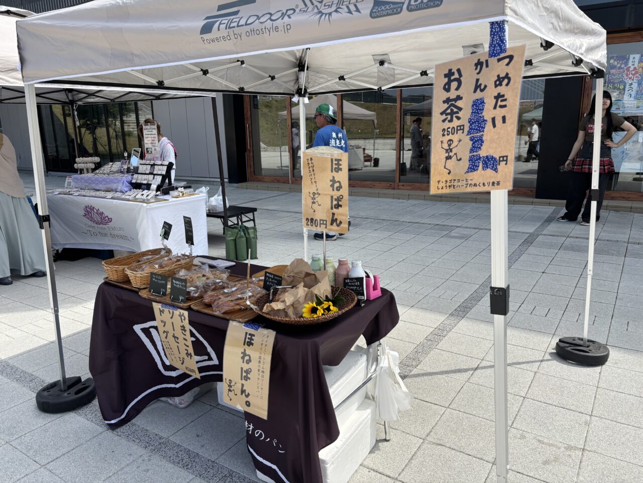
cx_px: 322
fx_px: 483
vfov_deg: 53.1
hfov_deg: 67.3
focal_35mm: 26
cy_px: 242
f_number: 1.6
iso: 50
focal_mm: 5.96
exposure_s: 1/2571
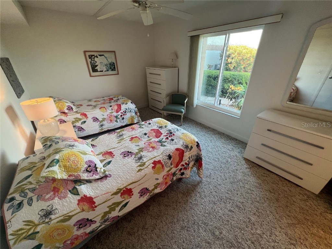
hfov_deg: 106.2
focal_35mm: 13
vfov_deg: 89.9
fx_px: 125
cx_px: 166
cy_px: 124
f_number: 1.8
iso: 200
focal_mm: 1.57
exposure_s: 1/120
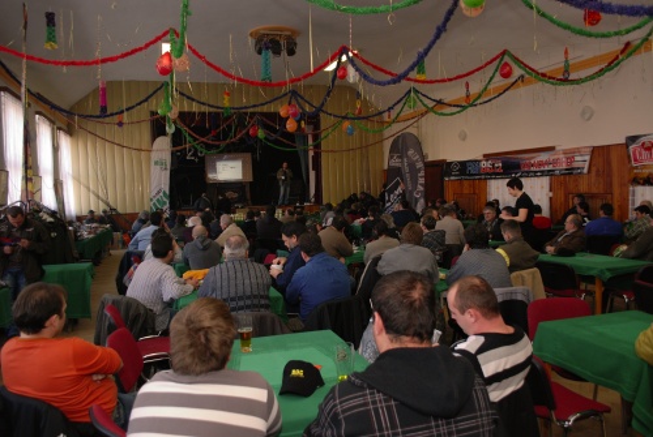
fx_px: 490
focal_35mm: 27
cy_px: 218
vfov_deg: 48.1
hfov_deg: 67.3
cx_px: 326
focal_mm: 18
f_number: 4
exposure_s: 1/50
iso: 400
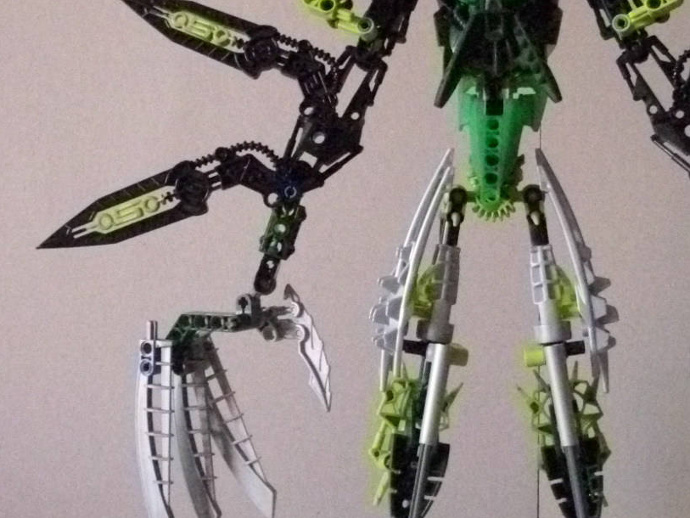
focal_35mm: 61
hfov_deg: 31.4
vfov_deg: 23.9
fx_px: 1216
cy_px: 155
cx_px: 460
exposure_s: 1/60
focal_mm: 6.2
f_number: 2.8
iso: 800
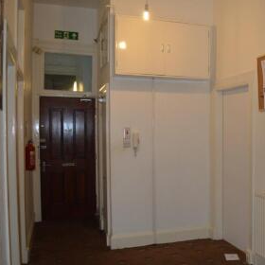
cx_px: 219
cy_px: 142
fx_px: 338
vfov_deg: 42.8
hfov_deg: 40.7
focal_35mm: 39
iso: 560
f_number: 3.5
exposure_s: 1/60
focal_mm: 18
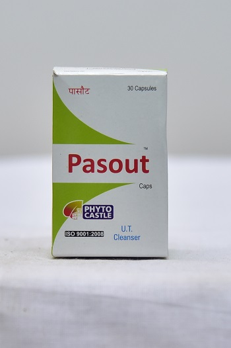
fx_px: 944
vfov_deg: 20.8
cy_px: 174
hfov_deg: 13.9
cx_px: 116
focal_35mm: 98
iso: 1600
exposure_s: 1/125
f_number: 4
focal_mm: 98
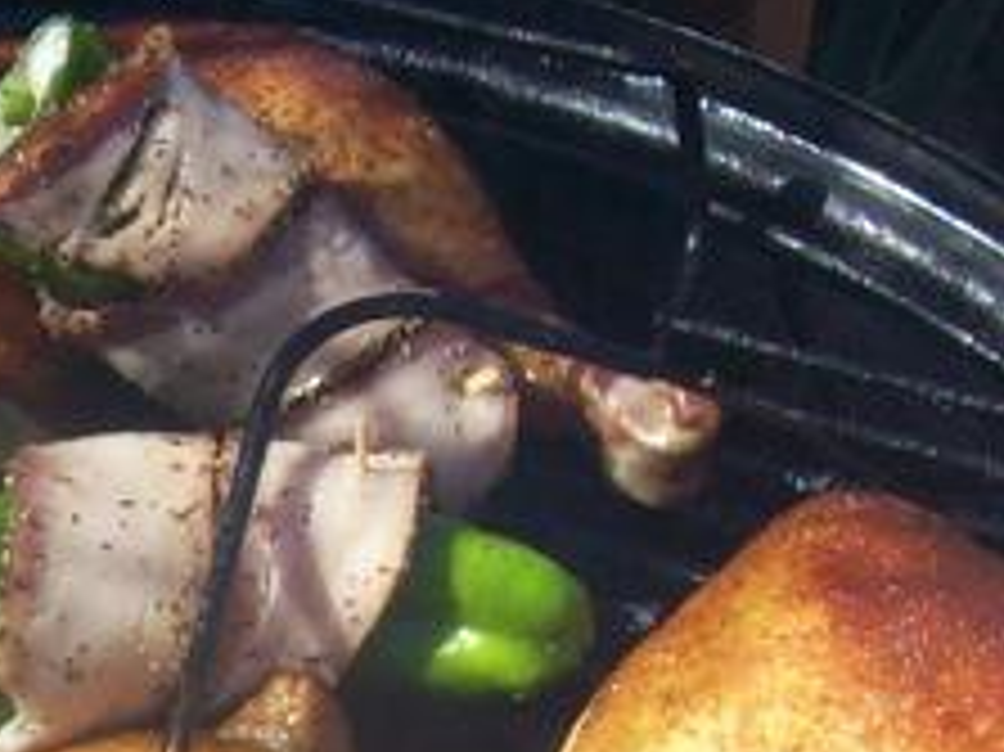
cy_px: 986
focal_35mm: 145
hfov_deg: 13.4
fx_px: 4203
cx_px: -63
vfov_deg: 10.0
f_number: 4.8
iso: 80
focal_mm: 6
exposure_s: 1/322
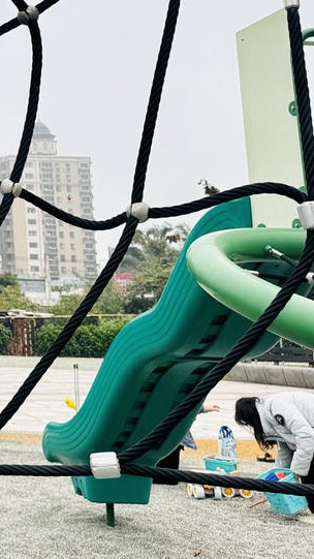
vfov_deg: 35.0
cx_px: -270
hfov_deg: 16.8
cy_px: 122
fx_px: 859
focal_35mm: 58
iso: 80
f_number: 1.78
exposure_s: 1/544
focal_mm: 6.86
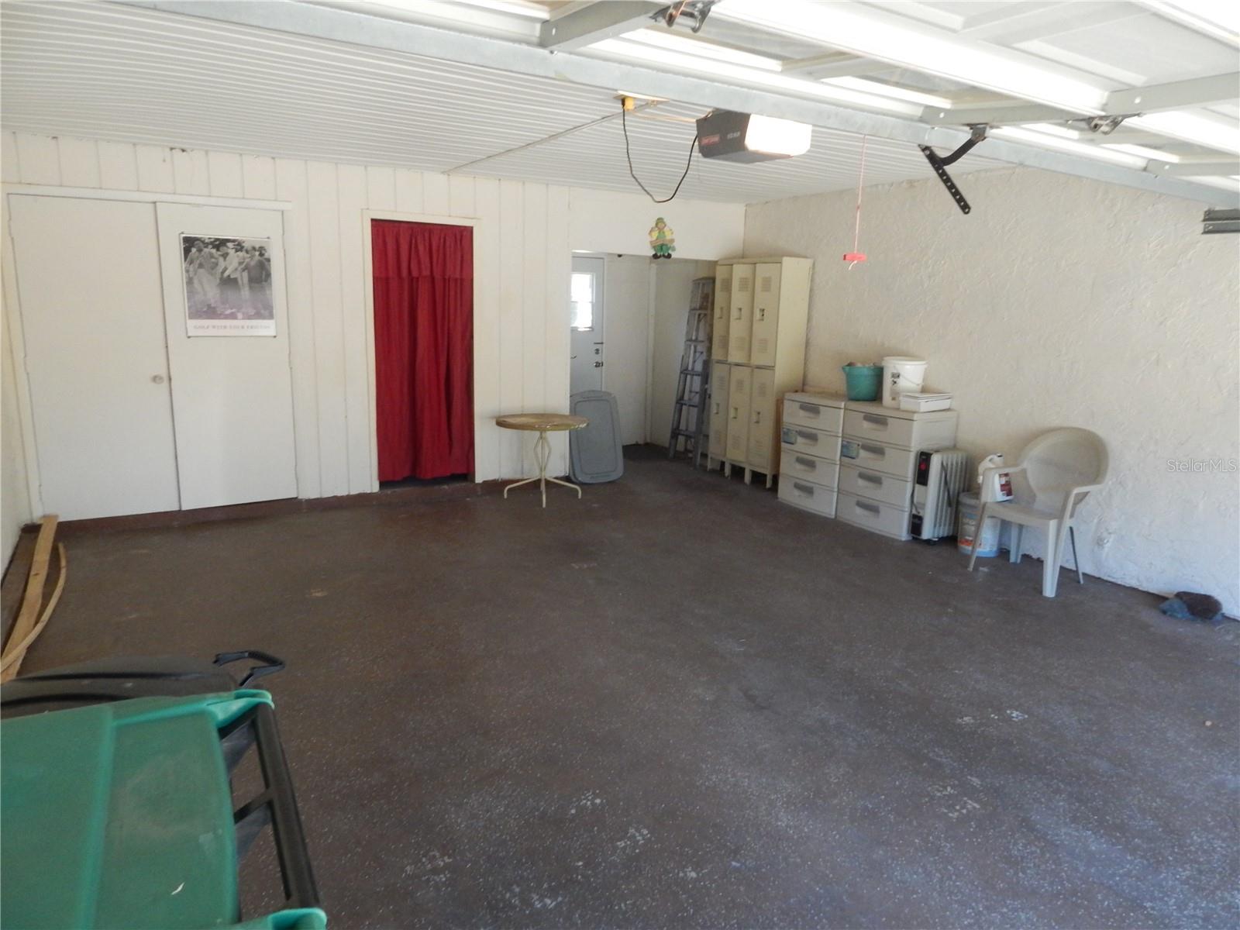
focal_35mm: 22
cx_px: 620
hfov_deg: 76.4
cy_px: 465
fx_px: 788
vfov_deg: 61.1
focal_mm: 4
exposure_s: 1/200
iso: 400
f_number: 3
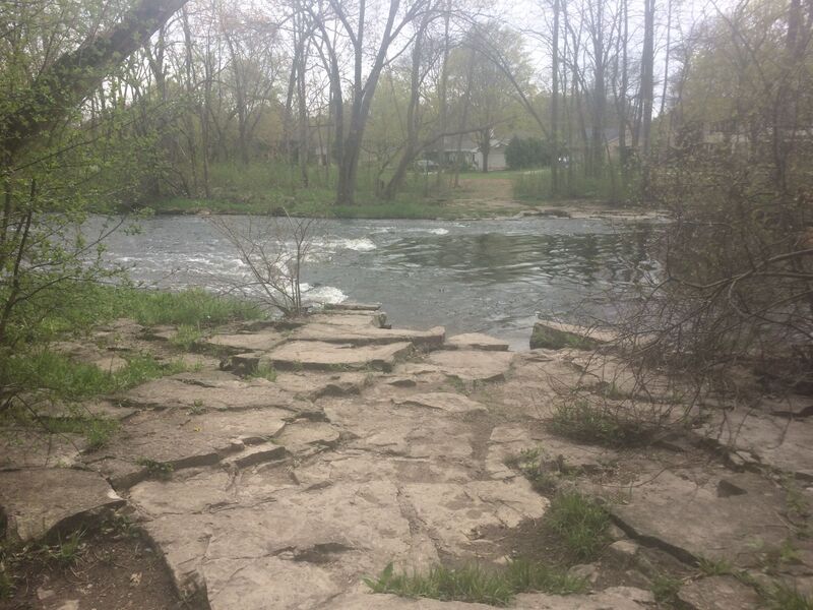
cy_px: 305
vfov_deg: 48.2
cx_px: 406
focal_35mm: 29
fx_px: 681
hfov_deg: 61.7
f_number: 2.2
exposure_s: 1/954
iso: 32
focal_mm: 4.15
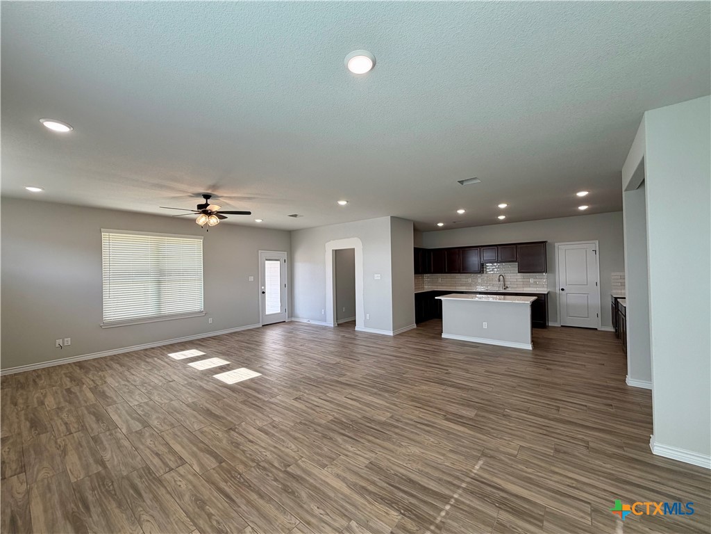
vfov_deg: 85.7
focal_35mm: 14
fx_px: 288
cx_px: 356
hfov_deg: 102.1
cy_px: 267
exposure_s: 1/120
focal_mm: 2.22
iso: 80
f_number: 2.2
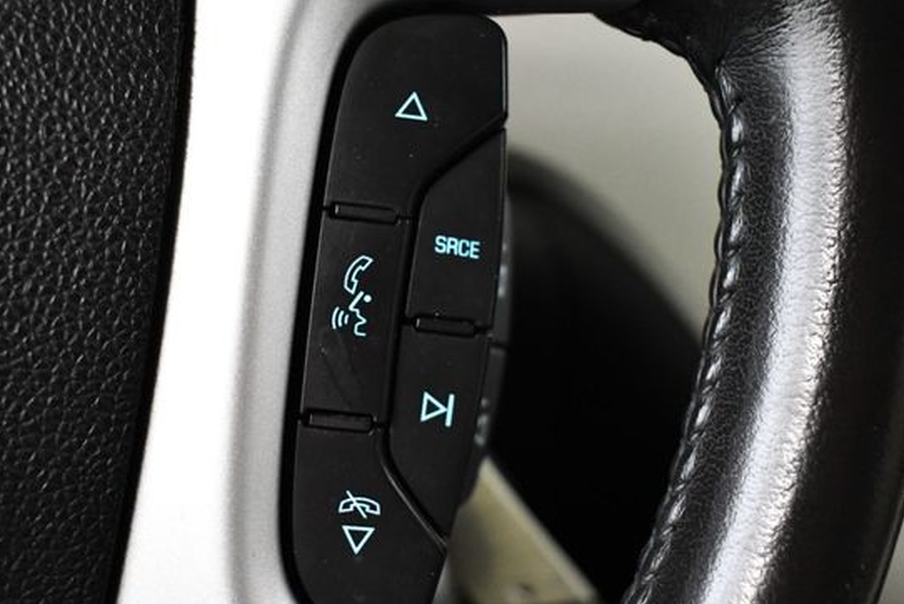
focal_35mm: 52
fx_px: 1306
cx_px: 380
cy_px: 300
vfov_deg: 26.0
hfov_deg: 38.1
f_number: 3.8
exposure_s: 1/80
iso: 3200
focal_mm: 22
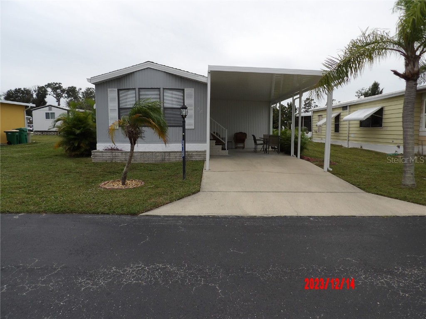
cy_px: 160
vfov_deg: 56.8
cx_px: 213
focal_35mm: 24
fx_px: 295
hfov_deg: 71.6
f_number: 3.2
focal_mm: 4.3
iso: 100
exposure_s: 1/707
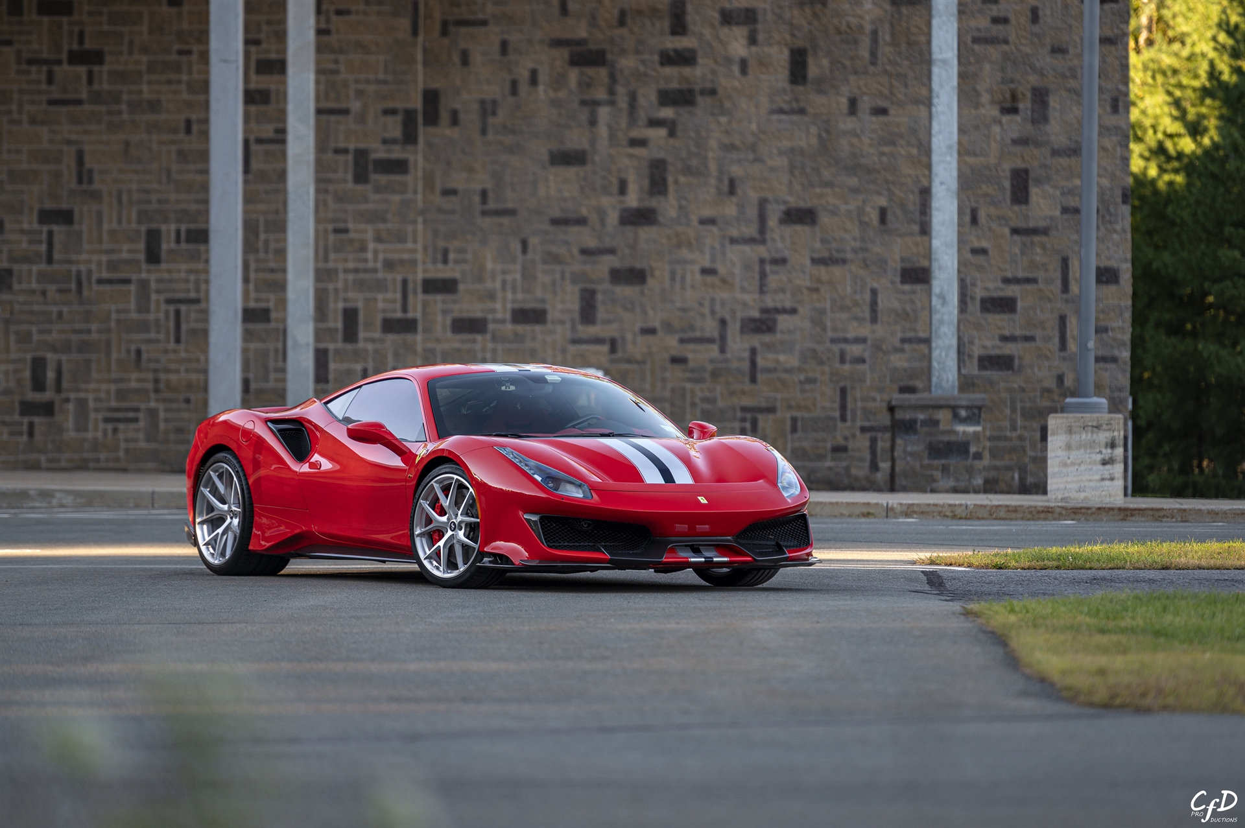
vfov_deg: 6.9
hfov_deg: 10.3
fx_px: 6911
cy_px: 414
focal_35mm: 200
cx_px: 622
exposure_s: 1/320
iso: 200
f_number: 2.8
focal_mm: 200
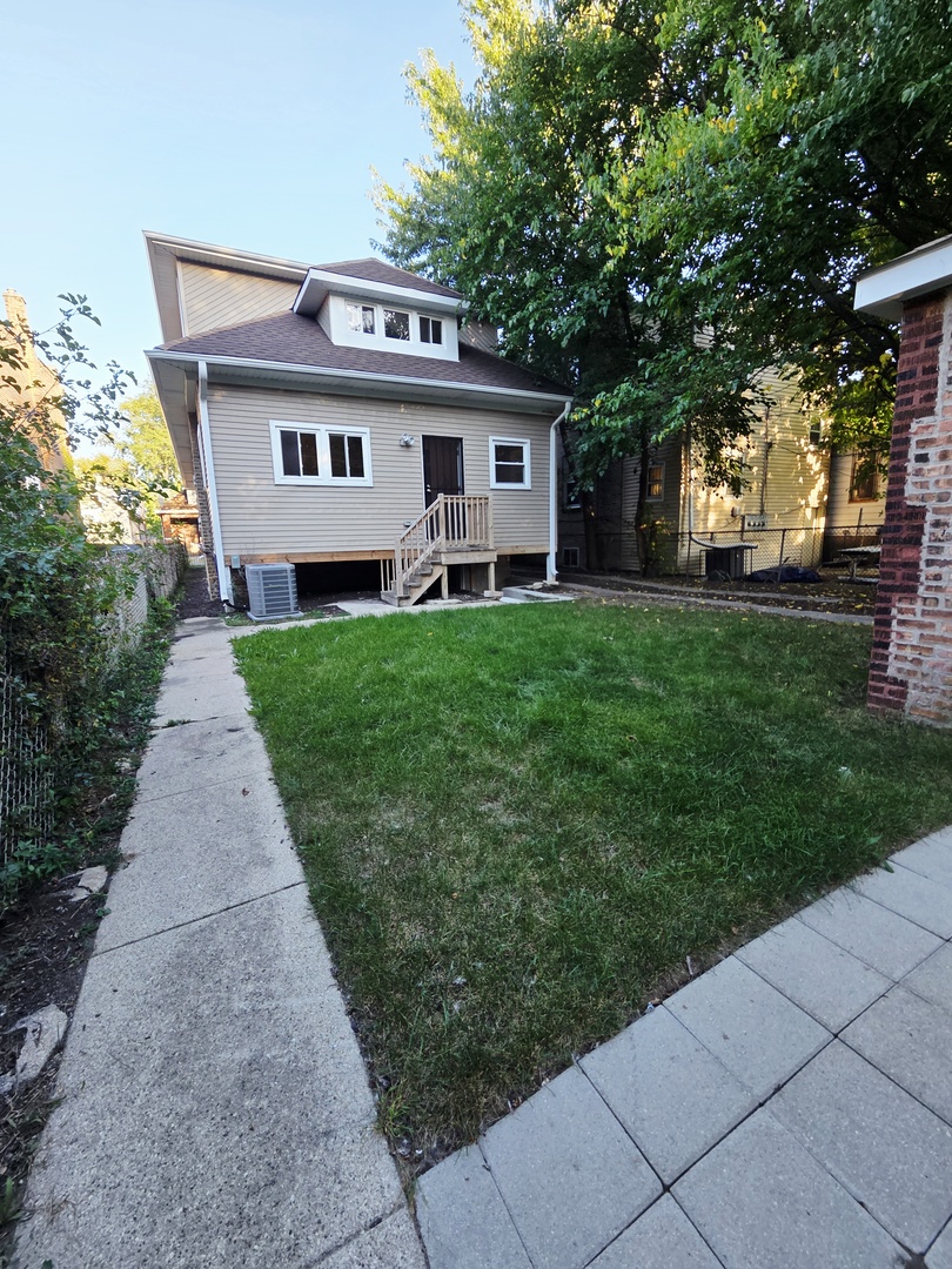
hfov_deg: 89.9
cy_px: 634
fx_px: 477
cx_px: 476
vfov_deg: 106.2
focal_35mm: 13
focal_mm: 2.2
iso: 50
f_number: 2.2
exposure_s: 1/182
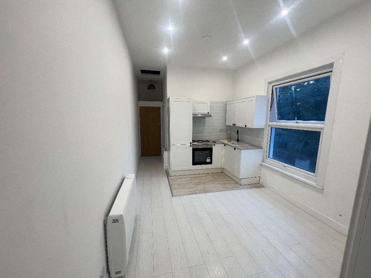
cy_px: 139
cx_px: 186
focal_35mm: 13
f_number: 1.8
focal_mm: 1.57
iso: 125
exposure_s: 1/100
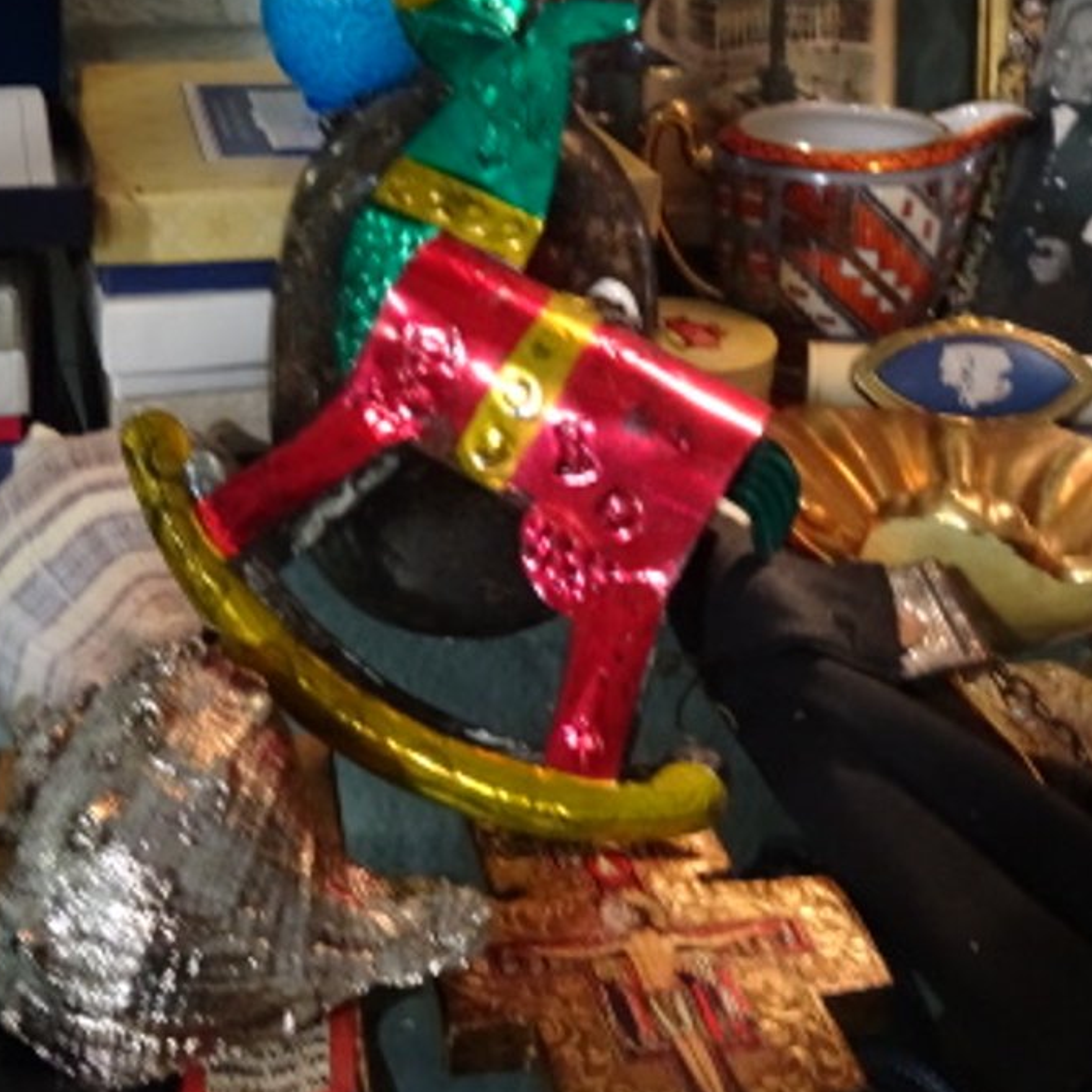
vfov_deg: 35.1
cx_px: 352
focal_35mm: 48
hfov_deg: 35.0
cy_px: 381
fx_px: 1713
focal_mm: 4.1
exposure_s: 1/30
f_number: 3.5
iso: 800
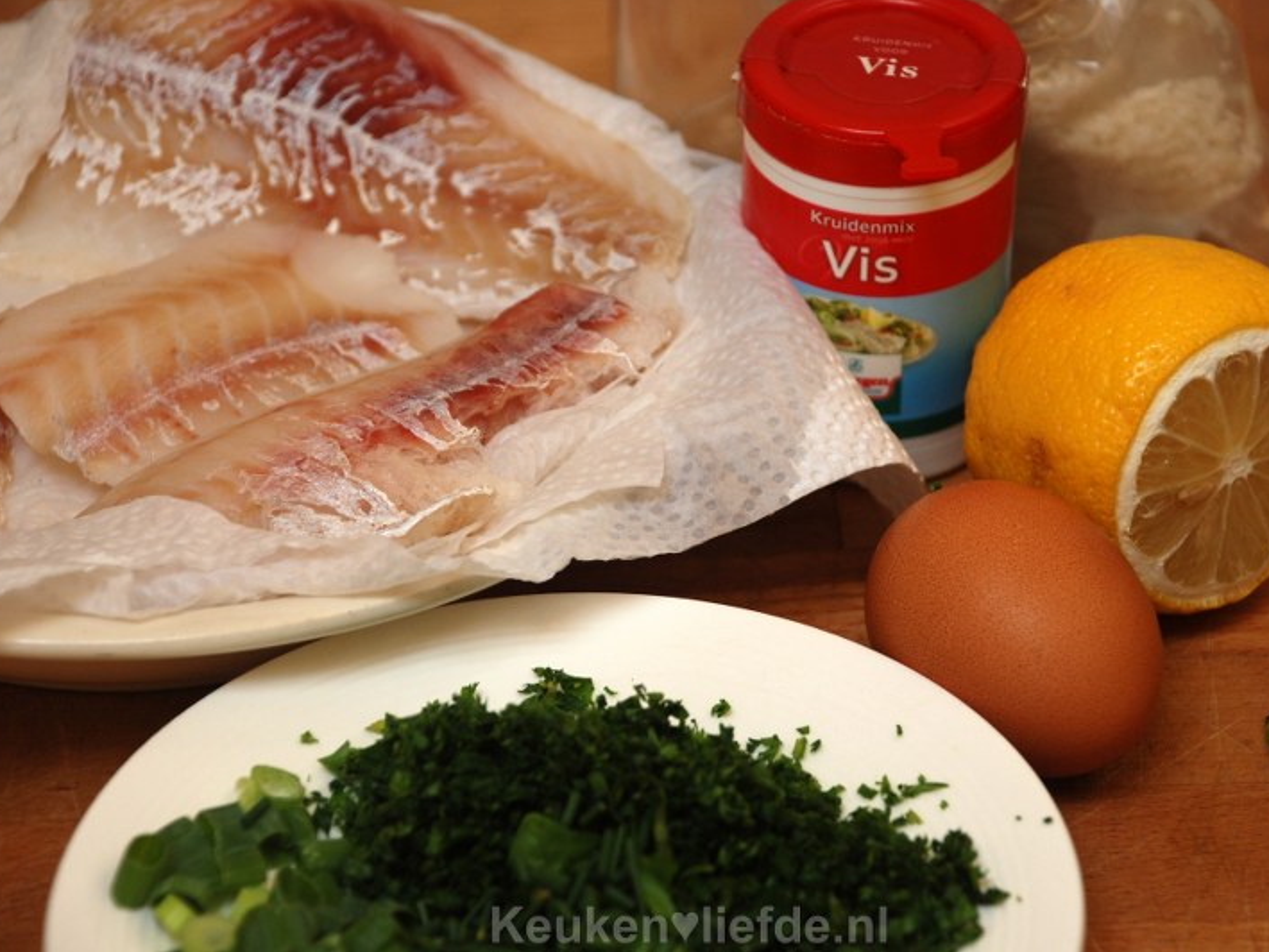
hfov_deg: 14.2
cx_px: 689
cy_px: 474
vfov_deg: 10.7
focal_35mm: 139
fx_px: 5080
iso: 200
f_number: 5.6
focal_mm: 85
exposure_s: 1/160
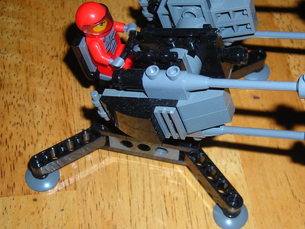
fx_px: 564
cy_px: 94
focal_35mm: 64
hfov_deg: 30.2
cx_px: 186
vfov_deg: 22.9
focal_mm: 6.8
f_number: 6.6
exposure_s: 1/60.1
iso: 50
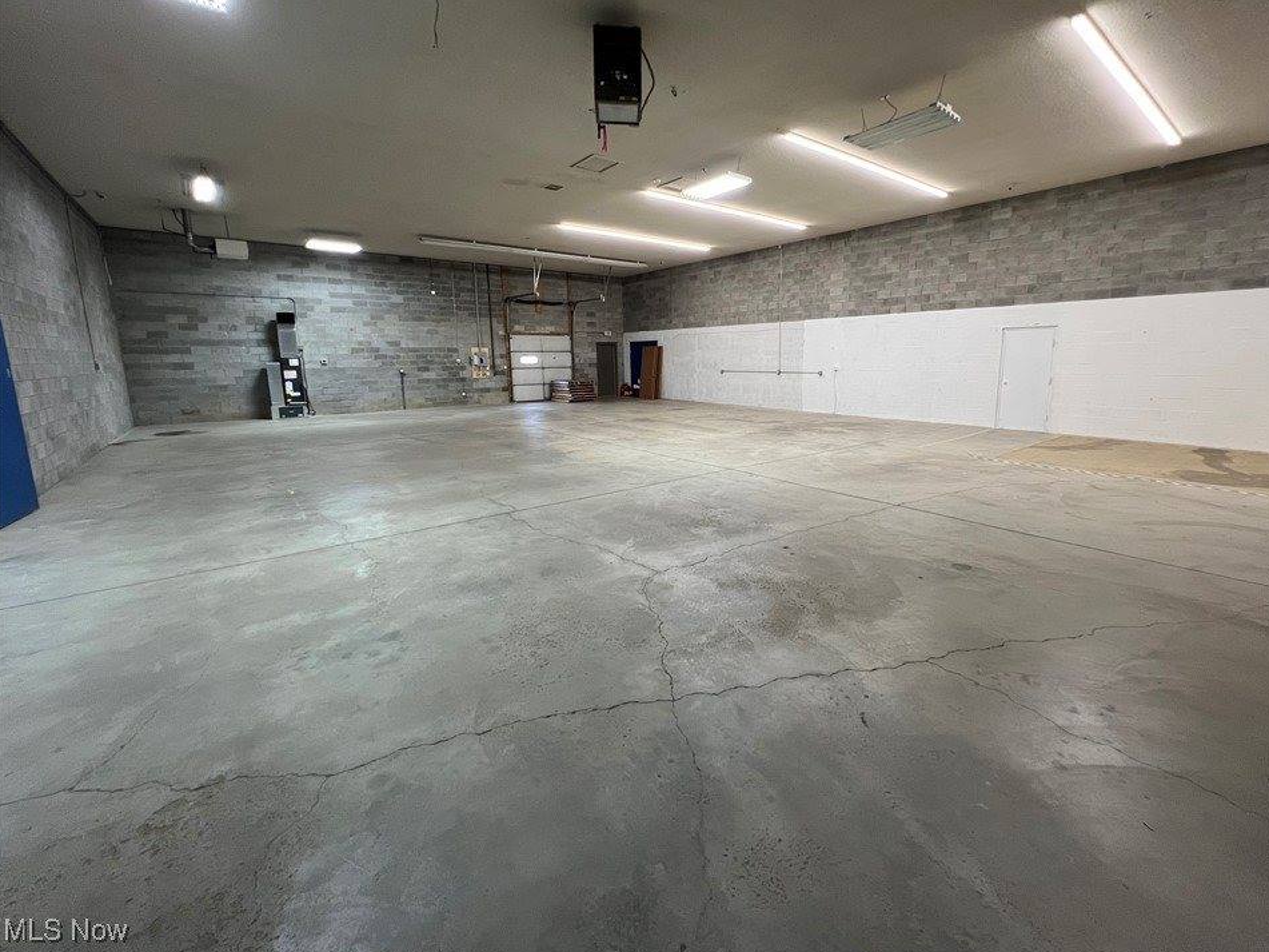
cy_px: 447
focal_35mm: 14
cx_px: 679
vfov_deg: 85.6
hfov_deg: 101.9
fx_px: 513
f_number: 1.8
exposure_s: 1/120
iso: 250
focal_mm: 1.57
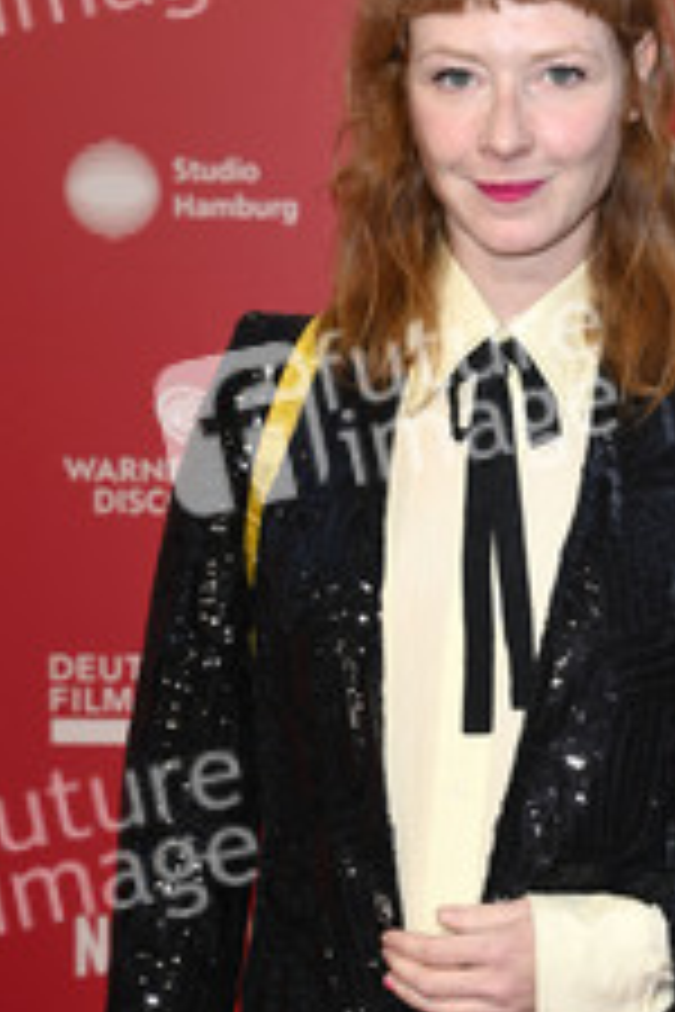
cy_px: 634
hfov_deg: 11.3
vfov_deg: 16.9
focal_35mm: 121
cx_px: 518
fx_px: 3403
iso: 640
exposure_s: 1/250
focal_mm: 68
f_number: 6.3
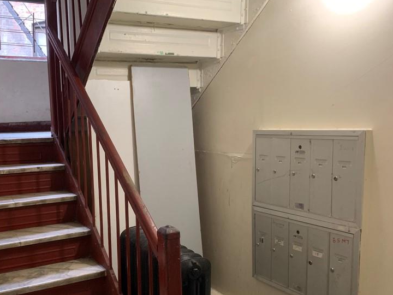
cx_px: 117
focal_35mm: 37
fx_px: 420
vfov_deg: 38.5
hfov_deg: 48.9
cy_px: 178
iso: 250
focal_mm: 4.25
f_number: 1.8
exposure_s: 1/40
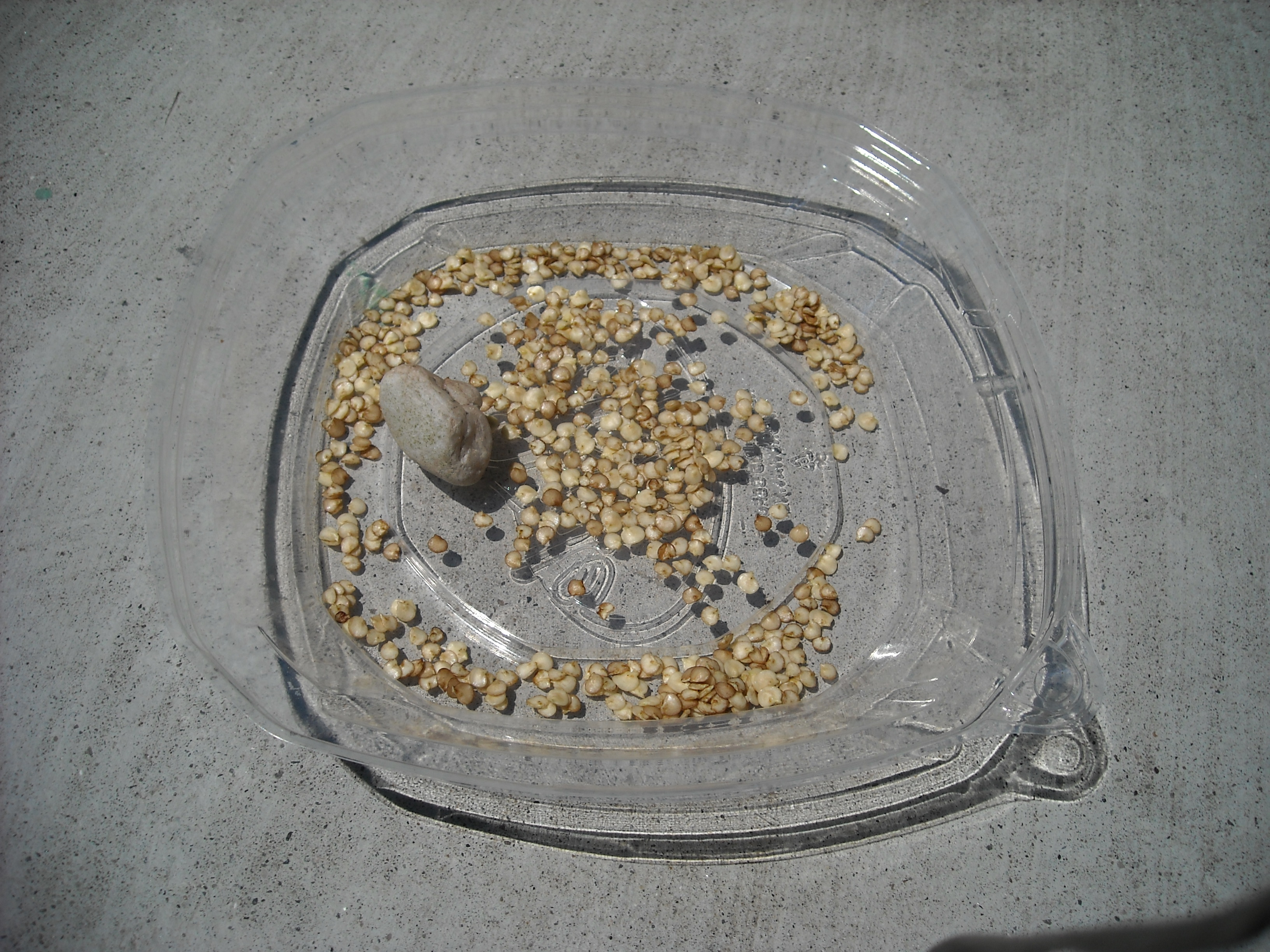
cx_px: 635
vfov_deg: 40.7
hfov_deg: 52.6
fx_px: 1284
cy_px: 476
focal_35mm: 35
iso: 64
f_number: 5.6
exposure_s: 1/1089
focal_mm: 5.7
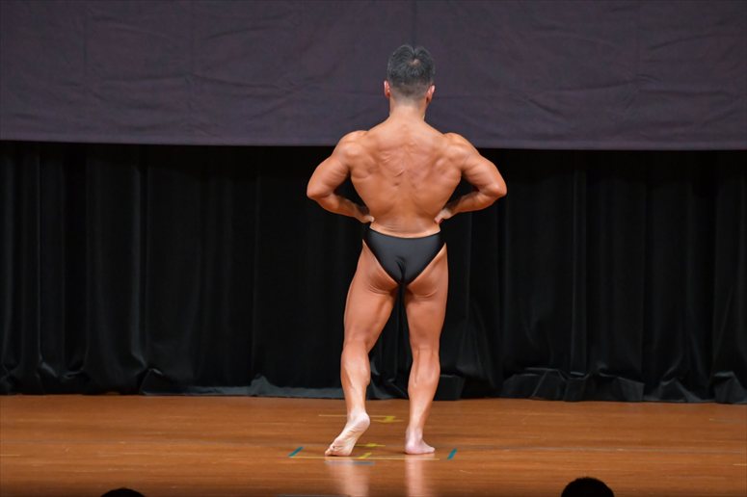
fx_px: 5911
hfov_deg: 7.2
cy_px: 248
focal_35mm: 285
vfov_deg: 4.8
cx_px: 374
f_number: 5.6
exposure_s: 1/400
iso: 5000
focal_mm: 190
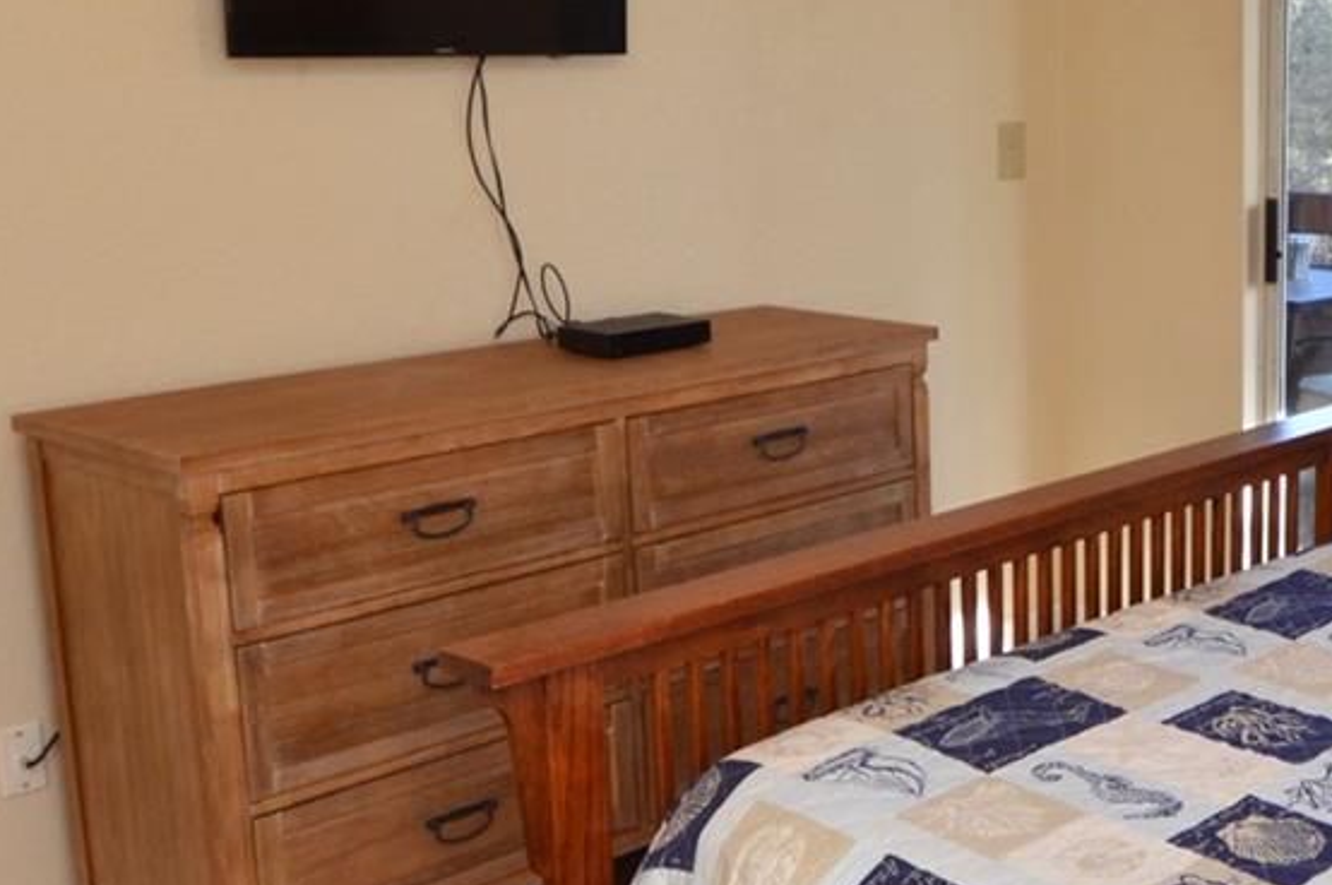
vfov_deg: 25.9
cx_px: 1181
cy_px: 444
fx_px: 1922
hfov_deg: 36.1
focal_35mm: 52
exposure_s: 1/80
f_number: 4.5
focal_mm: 12
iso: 400
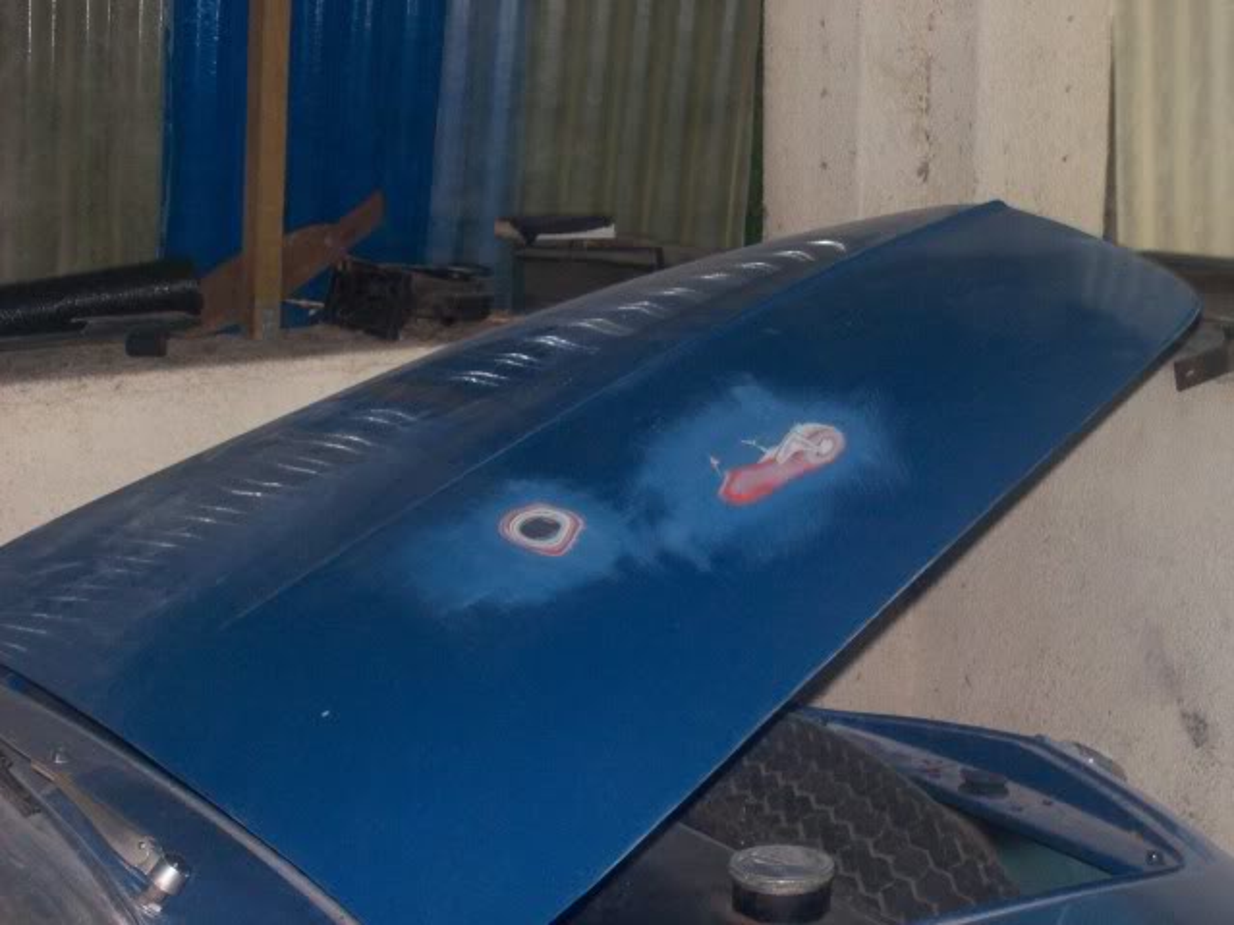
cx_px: 617
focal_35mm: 70
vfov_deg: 21.0
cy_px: 462
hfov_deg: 27.8
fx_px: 2495
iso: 200
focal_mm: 11.6
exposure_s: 1/97.2
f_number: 3.8
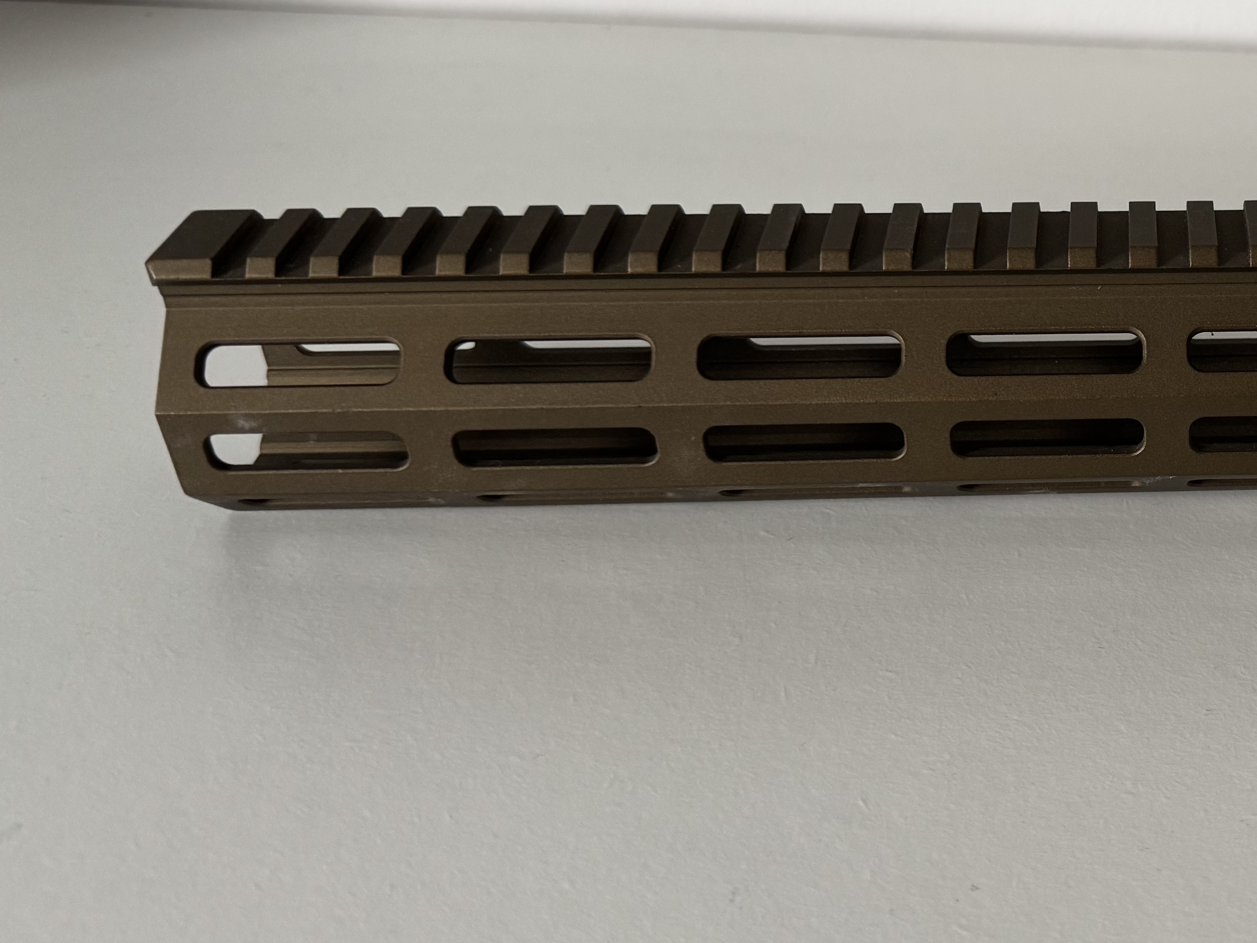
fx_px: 1707
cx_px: 1223
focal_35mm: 47
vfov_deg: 30.8
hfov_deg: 36.8
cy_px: 361
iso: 200
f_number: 1.78
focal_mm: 6.76
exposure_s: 1/64
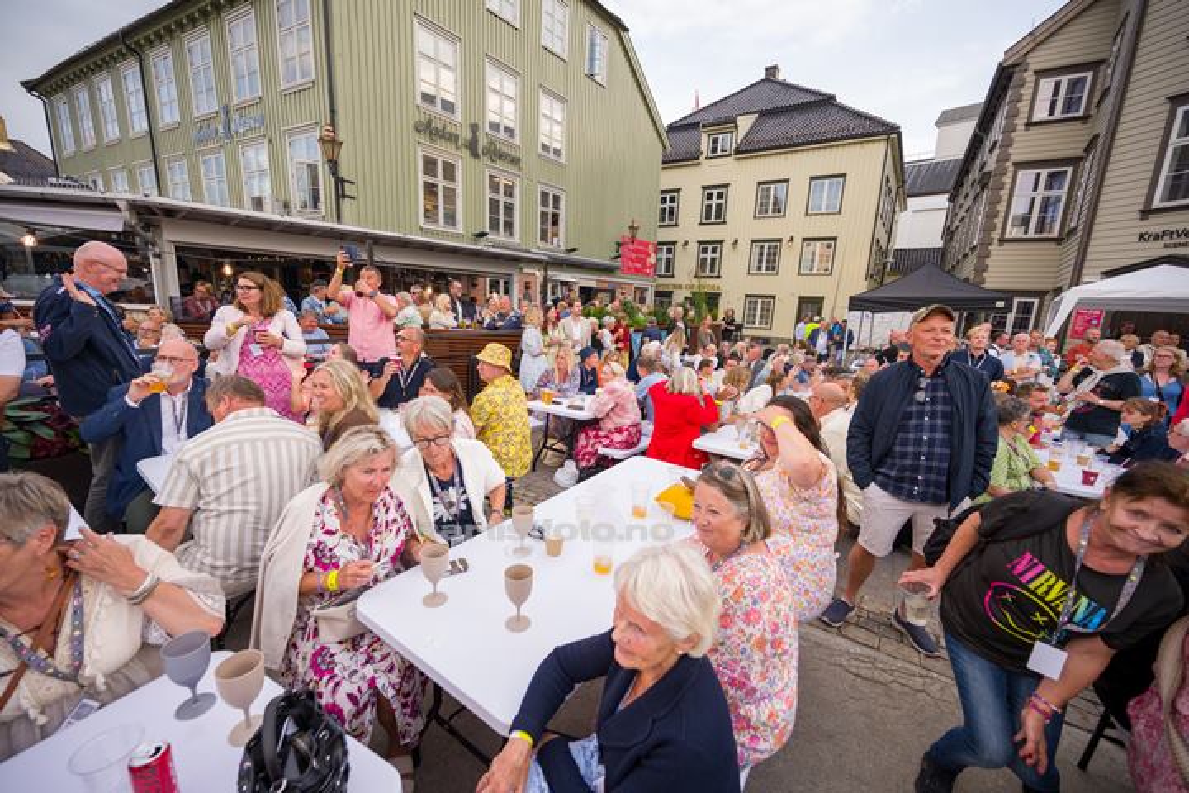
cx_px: 594
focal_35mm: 14
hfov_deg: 104.3
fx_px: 462
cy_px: 396
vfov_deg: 81.2
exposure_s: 1/400
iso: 640
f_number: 4
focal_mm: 14
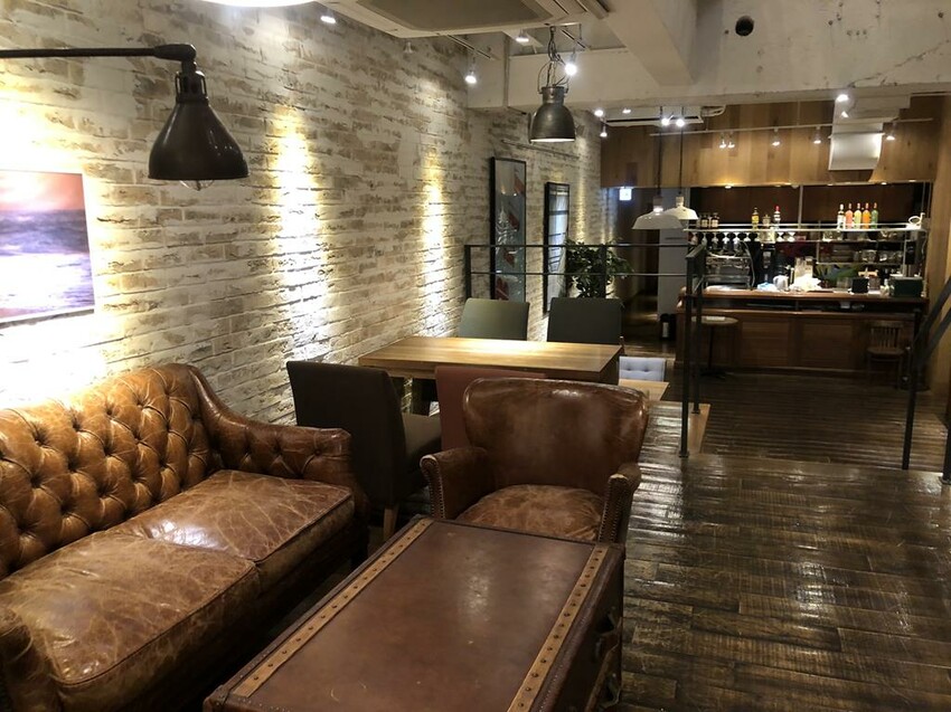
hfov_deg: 63.5
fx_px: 769
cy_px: 356
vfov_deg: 49.7
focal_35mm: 28
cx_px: 476
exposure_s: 1/11
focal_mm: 4
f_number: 1.8
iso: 100
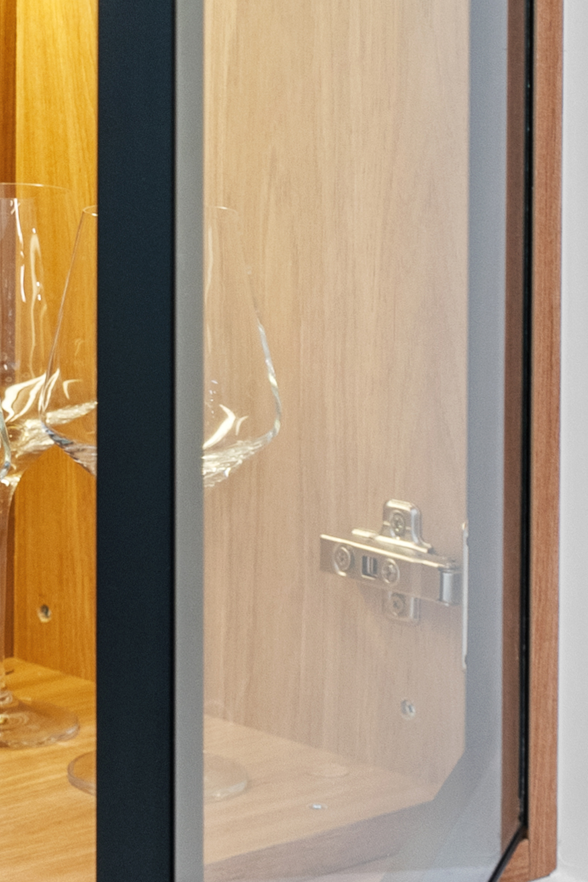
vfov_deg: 15.8
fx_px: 3086
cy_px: -104
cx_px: -98
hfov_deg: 10.7
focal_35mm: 126
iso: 320
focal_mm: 28
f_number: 7.1
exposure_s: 1/2
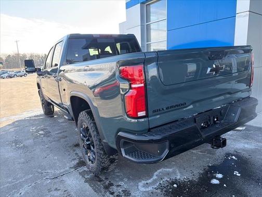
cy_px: 98
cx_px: 131
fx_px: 182
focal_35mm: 24
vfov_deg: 56.8
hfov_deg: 71.6
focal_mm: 6.76
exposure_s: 1/299
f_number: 1.78
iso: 80
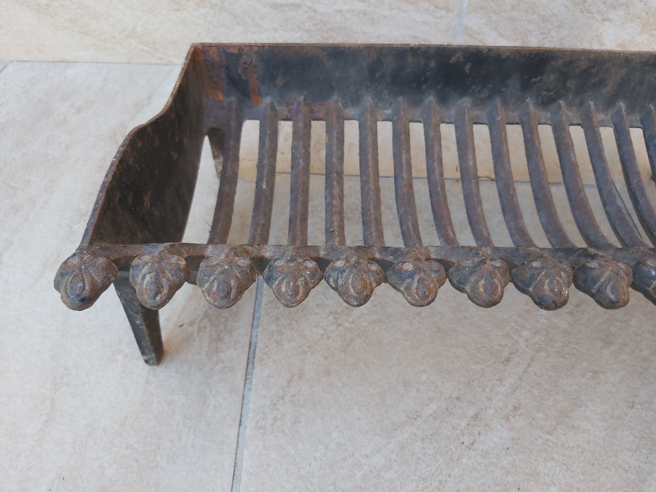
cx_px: 328
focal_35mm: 26
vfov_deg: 53.1
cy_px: 246
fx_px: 493
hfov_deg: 67.3
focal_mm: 3.92
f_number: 1.7
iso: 80
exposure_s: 1/100
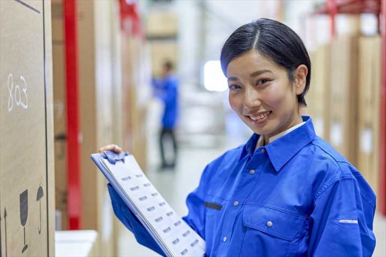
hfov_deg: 36.2
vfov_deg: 24.6
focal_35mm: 55
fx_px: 590
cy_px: 128
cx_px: 193
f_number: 1.8
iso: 800
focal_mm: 55
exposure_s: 1/125
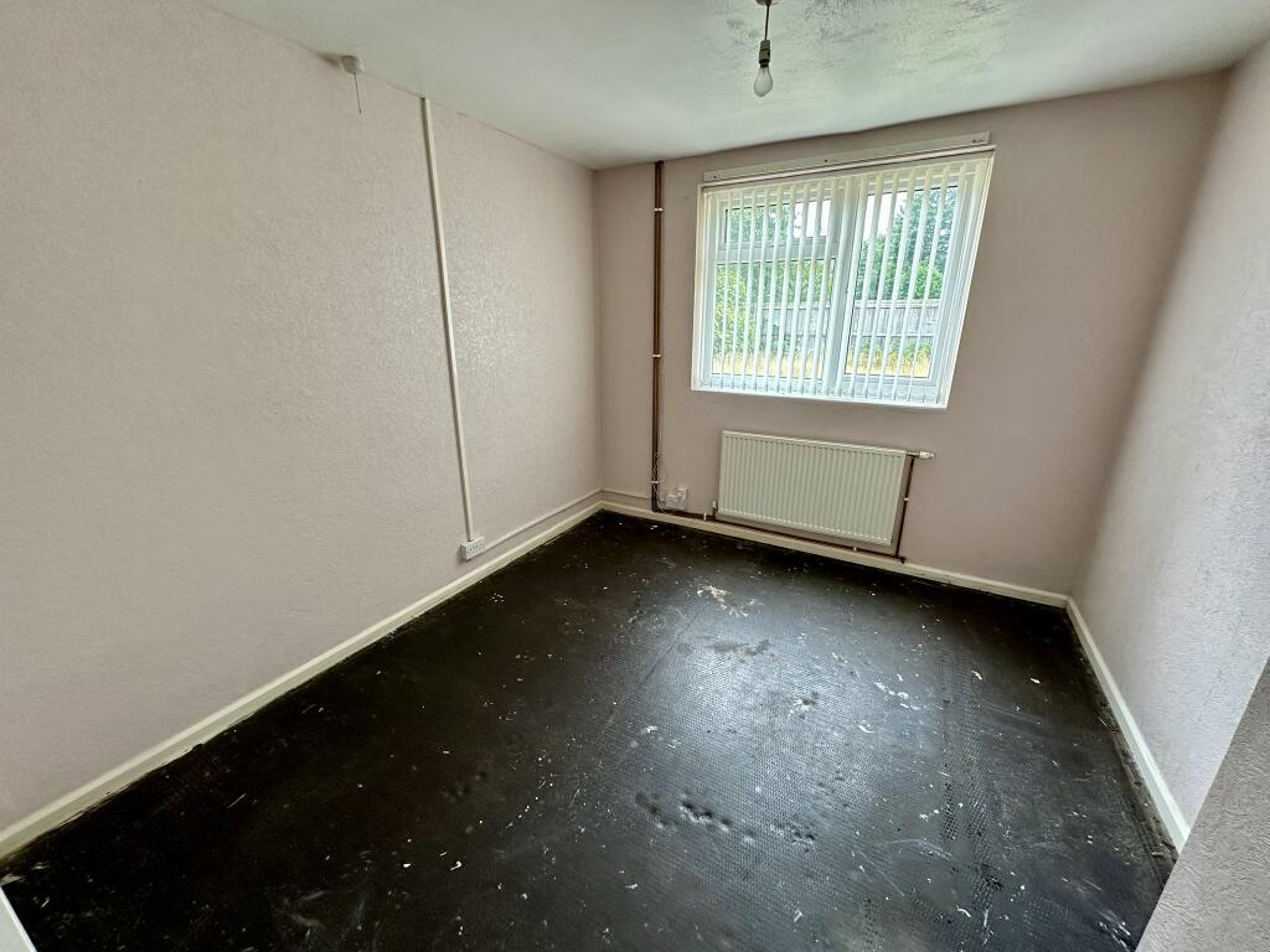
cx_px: 635
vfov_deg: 85.7
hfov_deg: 102.1
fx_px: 514
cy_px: 476
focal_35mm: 14
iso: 125
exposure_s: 1/99
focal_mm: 2.22
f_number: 2.2
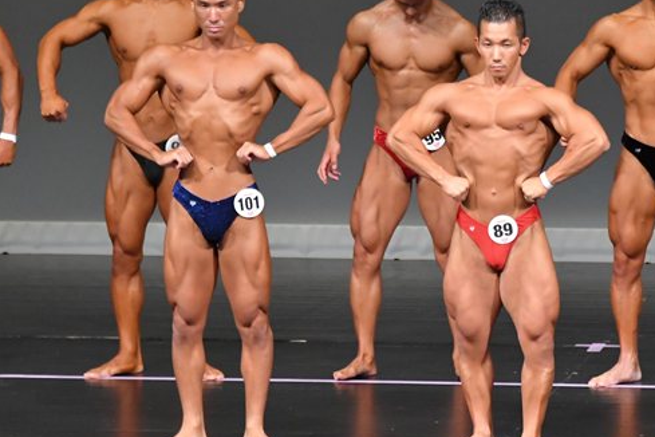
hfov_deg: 4.3
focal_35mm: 475
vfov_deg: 2.9
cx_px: 496
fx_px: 8642
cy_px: 221
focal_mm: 200
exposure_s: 1/400
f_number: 5.6
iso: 5000
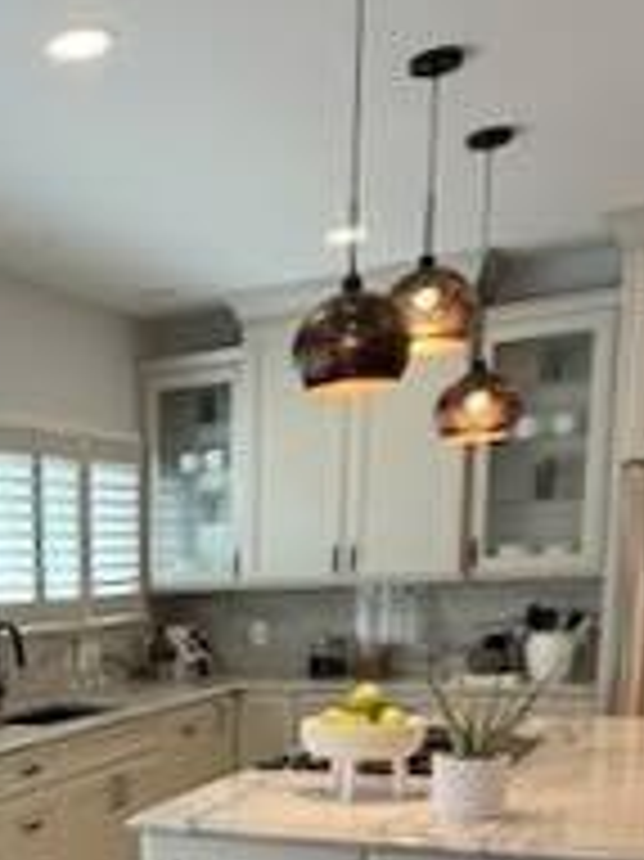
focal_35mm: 47
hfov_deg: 26.9
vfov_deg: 37.0
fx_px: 1167
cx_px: -149
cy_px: 824
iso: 160
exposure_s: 1/120
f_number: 2.2
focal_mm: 2.22
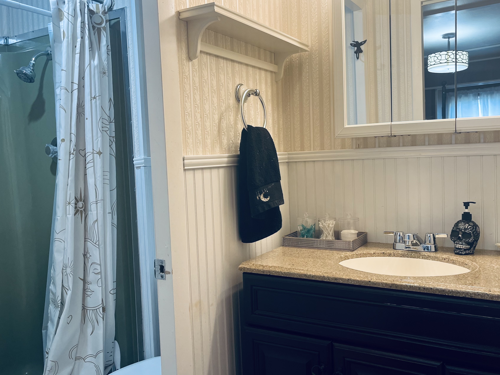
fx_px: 448
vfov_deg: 45.4
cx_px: 274
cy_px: 176
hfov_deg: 58.2
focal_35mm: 31
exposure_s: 1/120
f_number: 1.6
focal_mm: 5.1
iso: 125
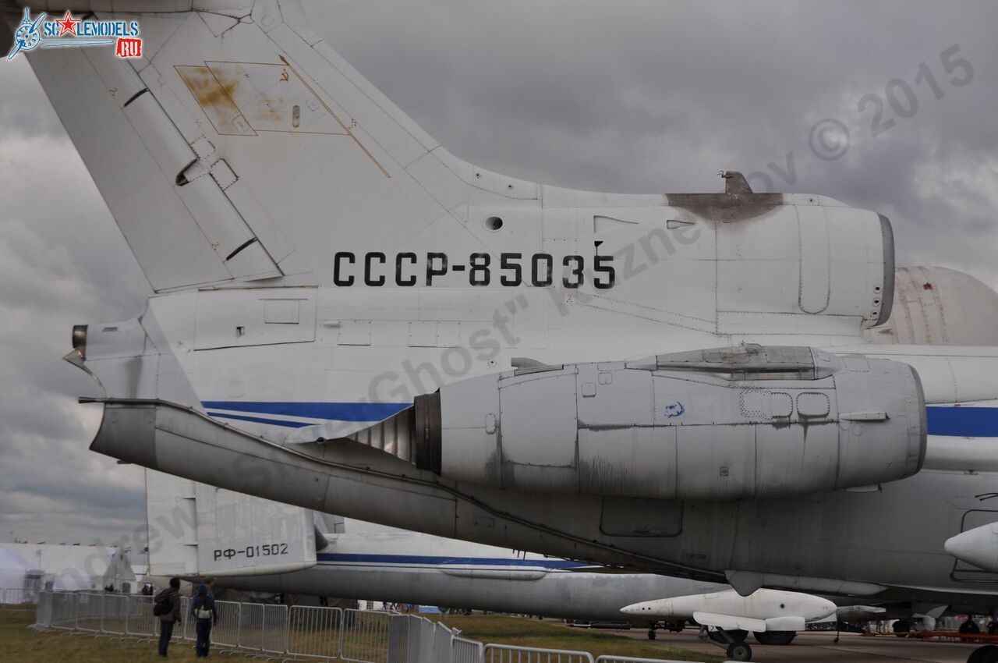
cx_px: 499
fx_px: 2077
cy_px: 332
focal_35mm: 75
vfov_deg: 18.1
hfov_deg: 27.0
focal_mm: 50
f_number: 8
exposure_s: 1/800
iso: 200
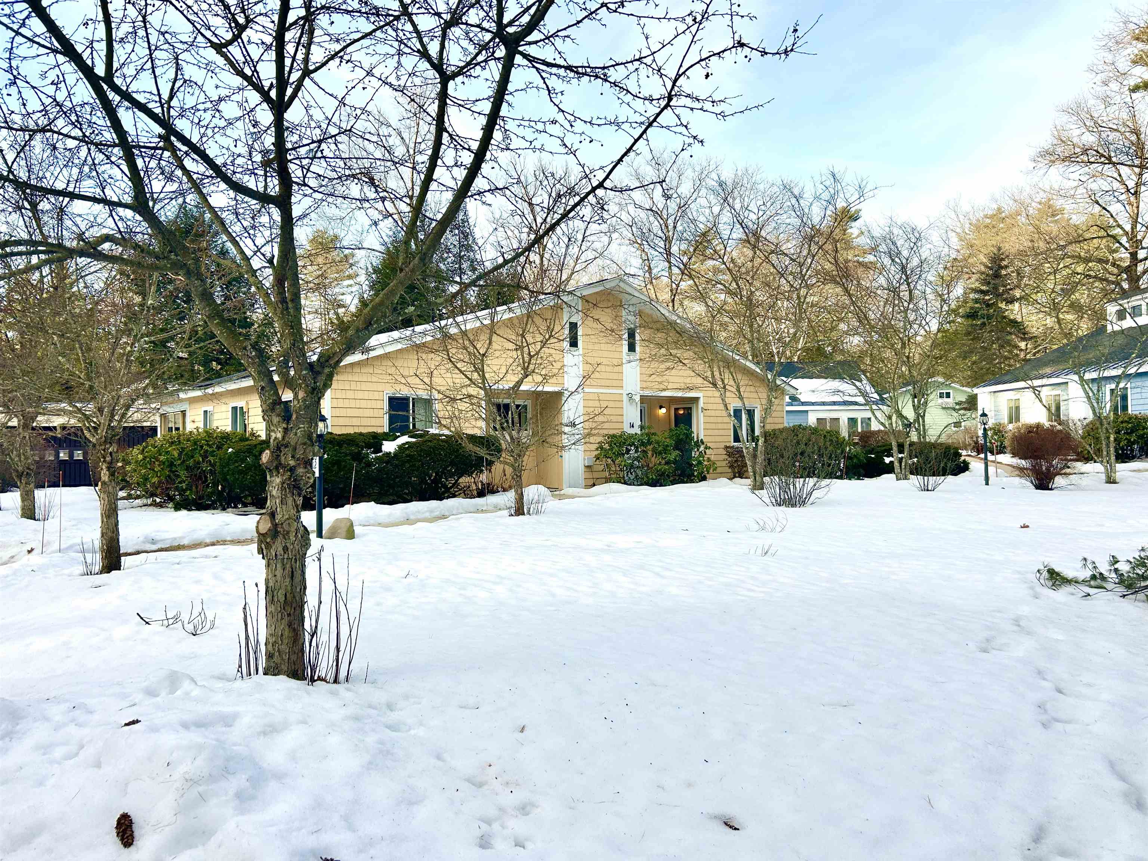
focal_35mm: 26
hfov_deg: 67.3
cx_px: 574
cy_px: 430
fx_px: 862
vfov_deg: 53.1
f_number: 1.5
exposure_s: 1/1808
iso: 50
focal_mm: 5.7
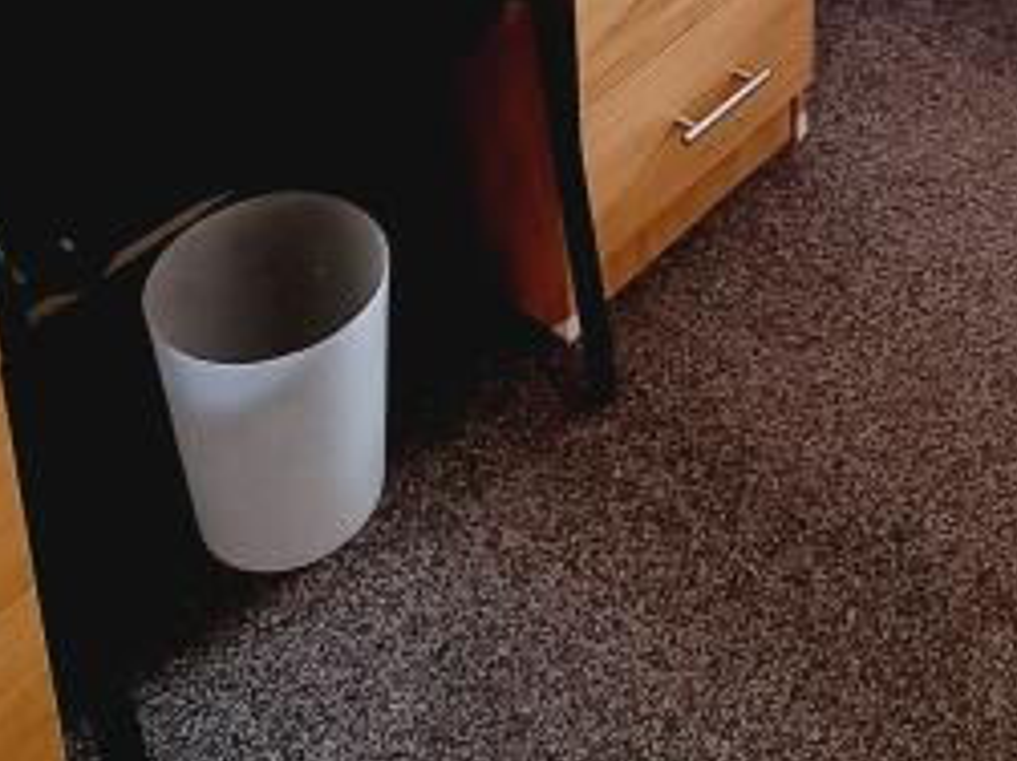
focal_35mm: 53
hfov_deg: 35.4
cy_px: -526
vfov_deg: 20.9
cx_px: 758
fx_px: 1556
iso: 64
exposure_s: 1/50
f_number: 2.2
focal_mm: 2.2
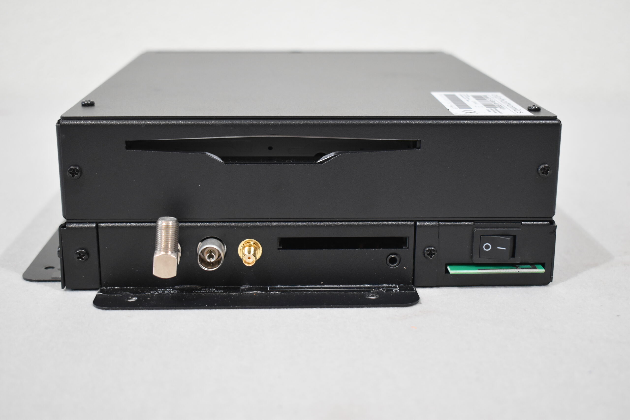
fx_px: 919
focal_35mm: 52
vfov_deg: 25.8
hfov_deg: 37.8
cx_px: 315
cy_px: 210
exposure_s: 1/125
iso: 1100
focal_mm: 35
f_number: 4.5
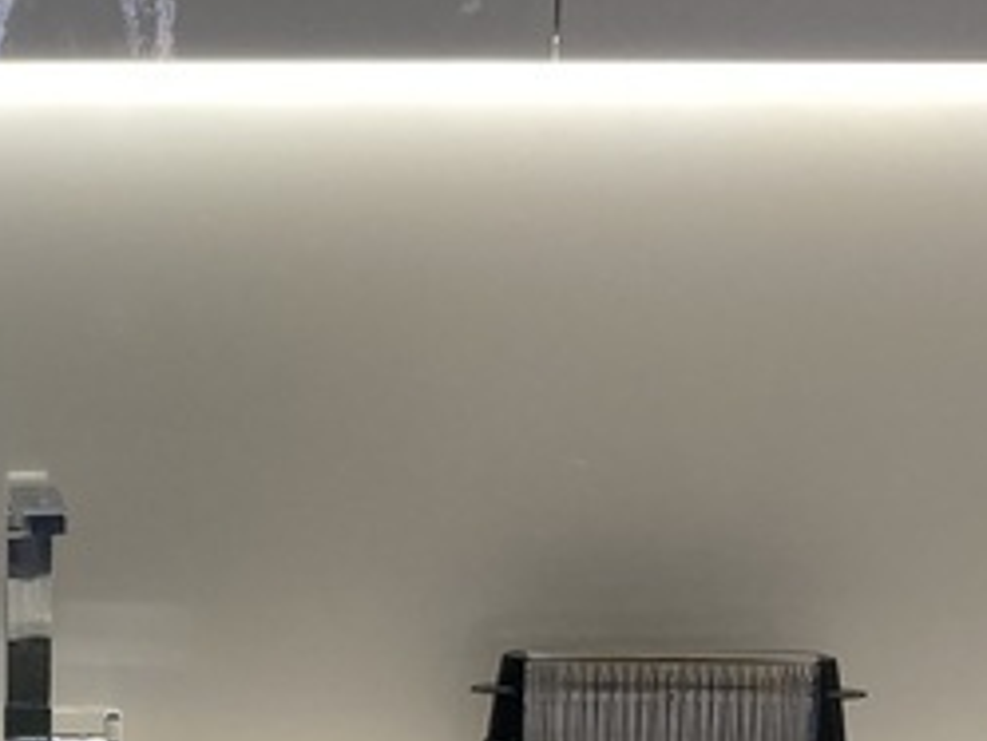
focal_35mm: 115
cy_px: 777
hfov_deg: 16.7
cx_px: -36
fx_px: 3281
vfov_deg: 12.7
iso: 80
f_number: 1.8
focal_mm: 3.99
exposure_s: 1/83
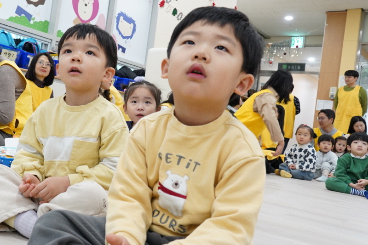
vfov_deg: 31.9
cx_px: 106
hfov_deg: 45.3
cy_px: 111
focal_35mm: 42
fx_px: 429
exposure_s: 1/60
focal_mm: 28
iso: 2500
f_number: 7.1
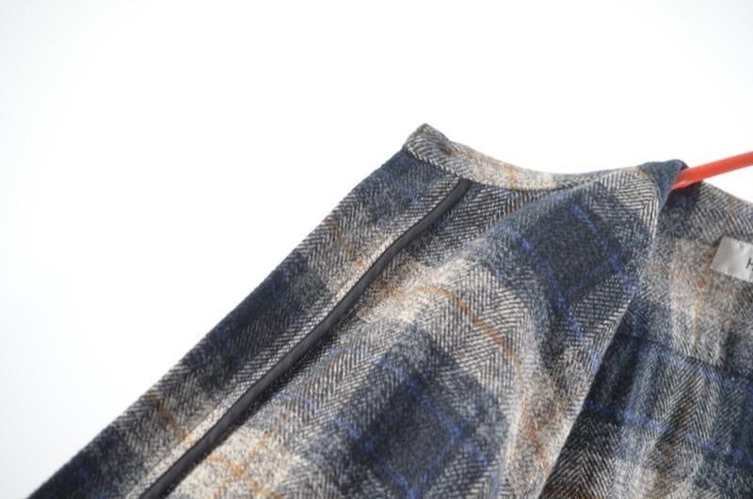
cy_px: 250
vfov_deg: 22.5
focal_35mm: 60
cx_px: 376
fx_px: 1252
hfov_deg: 33.5
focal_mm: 40
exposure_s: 1/50
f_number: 3.5
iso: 800
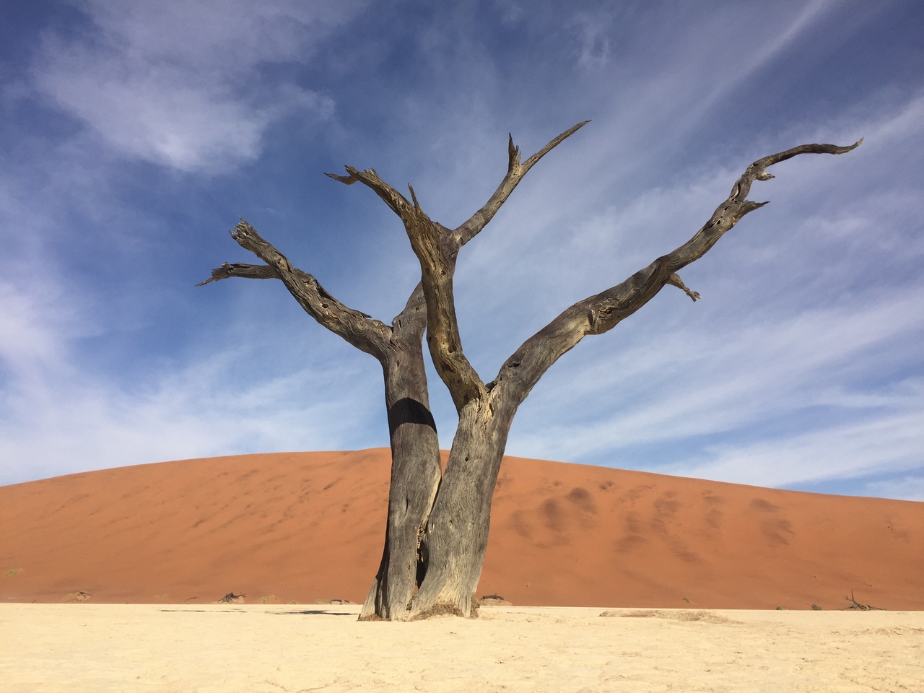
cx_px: 462
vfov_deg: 48.2
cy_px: 346
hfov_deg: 61.7
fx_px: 774
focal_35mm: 29
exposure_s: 1/3597
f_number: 2.2
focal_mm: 4.15
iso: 32
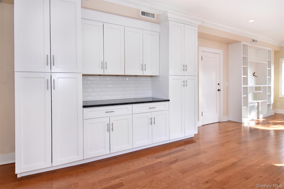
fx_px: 142
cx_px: 142
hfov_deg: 90.0
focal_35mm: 18
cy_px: 94
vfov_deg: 67.4
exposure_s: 1/80
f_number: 11
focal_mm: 12
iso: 800
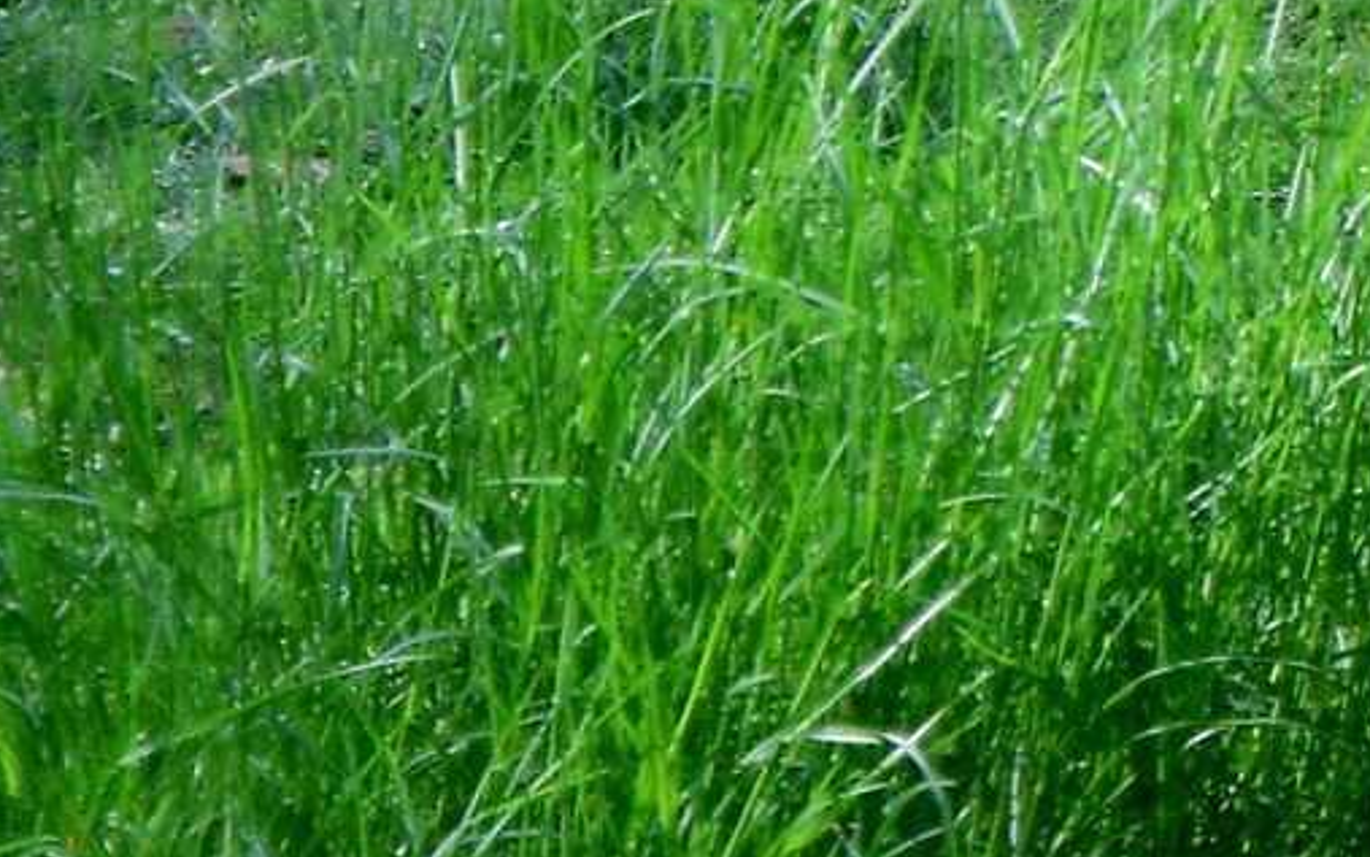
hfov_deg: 2.9
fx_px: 27184
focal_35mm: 728
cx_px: 2659
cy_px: -1237
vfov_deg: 1.8
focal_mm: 56.2
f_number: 5.6
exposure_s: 1/160
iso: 400
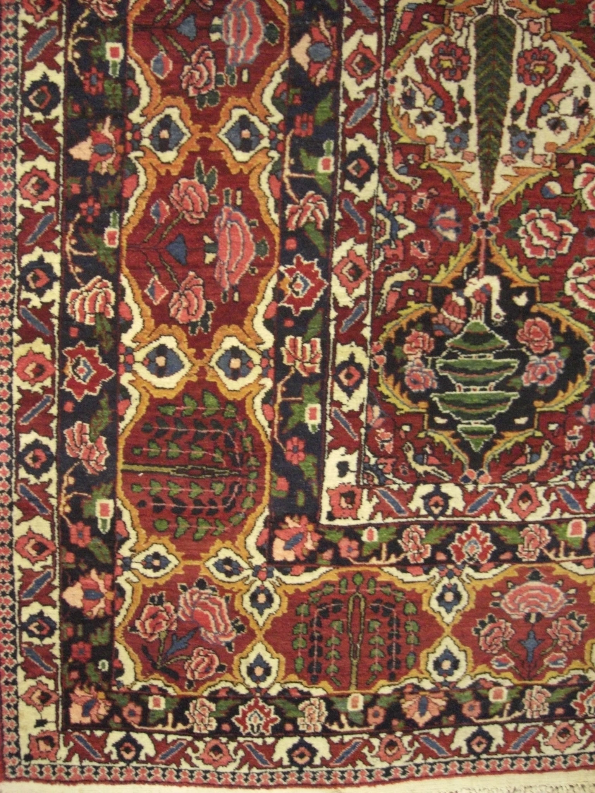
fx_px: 871
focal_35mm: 38
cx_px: 298
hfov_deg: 37.7
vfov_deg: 49.0
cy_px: 396
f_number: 2.8
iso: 800
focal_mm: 7.9
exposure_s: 1/50
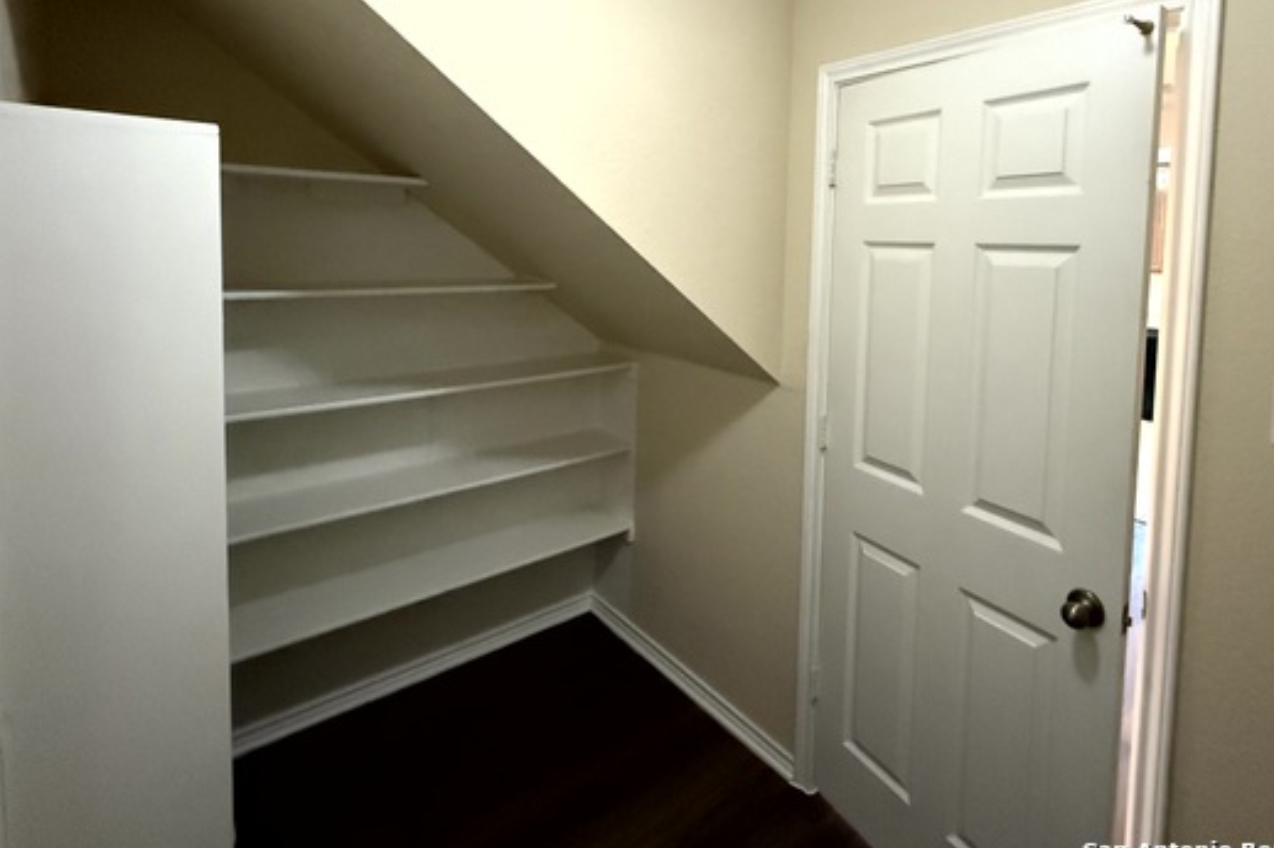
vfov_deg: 65.4
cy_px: 275
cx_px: 696
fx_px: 637
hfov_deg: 89.8
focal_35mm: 18
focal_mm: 2.22
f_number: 2.2
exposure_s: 1/60
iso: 1250
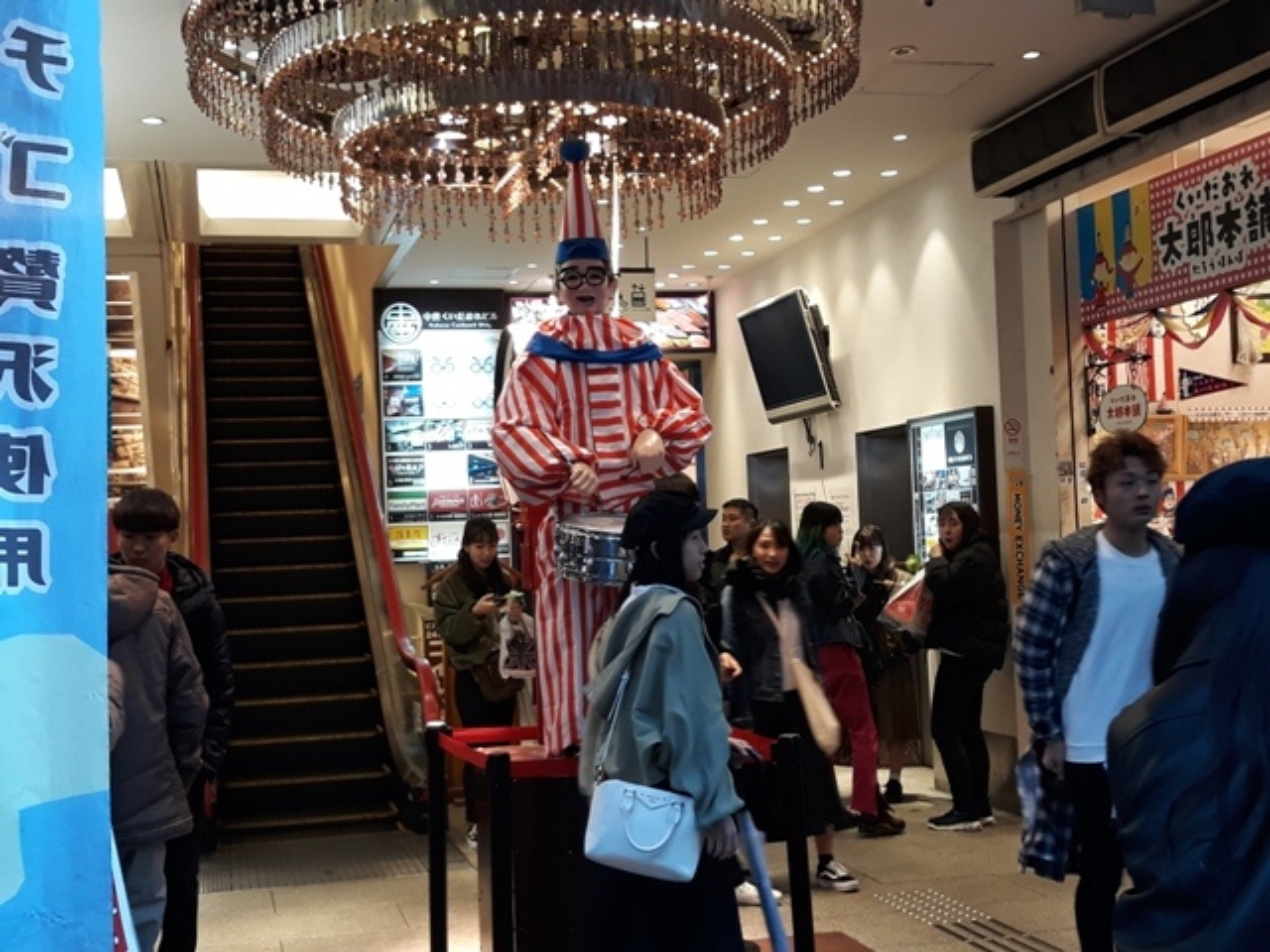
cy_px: 476
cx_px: 635
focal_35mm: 27
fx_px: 991
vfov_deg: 51.4
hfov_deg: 65.3
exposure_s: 1/40
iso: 64
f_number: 1.7
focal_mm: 3.71
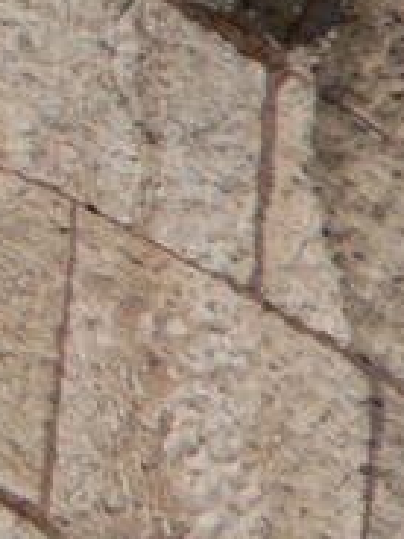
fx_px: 29177
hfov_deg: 0.8
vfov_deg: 1.1
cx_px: -583
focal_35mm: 1875
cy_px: -313
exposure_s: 1/1000
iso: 80
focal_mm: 72
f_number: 5.6
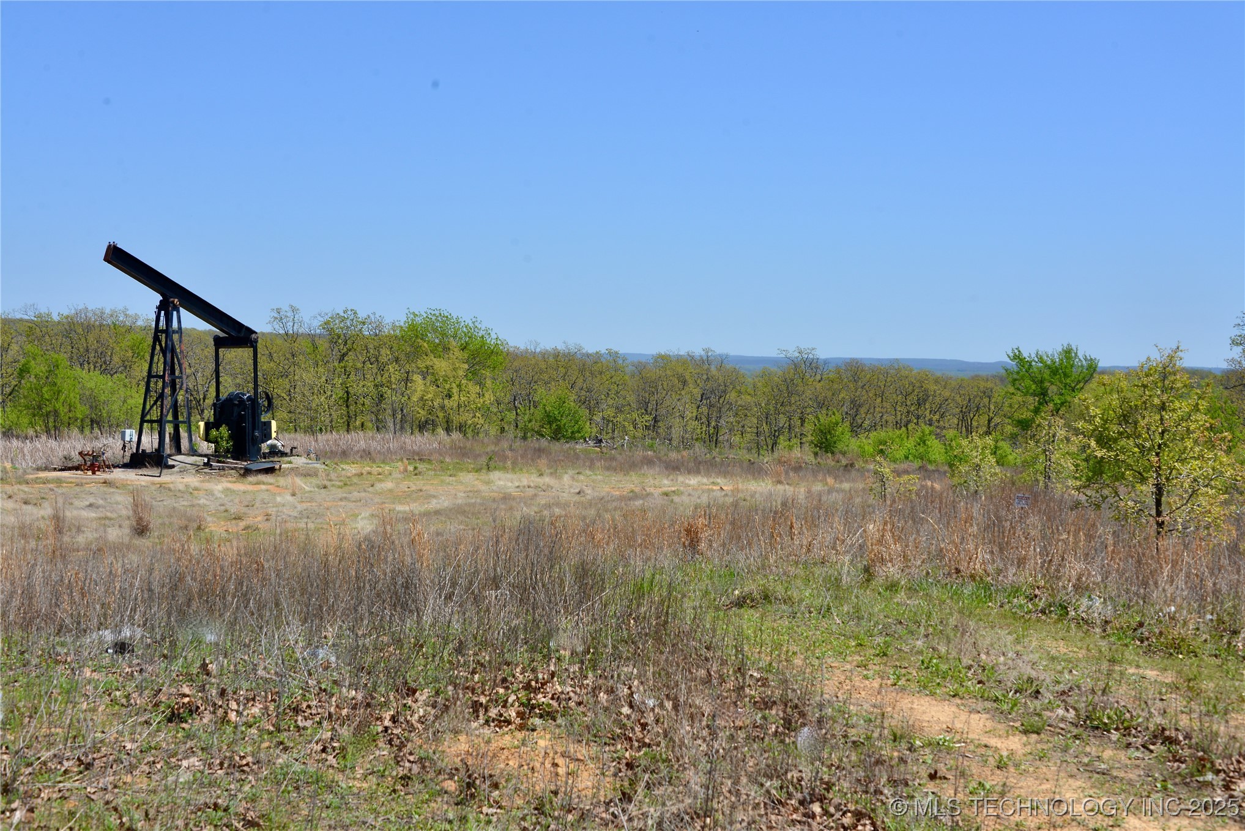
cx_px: 622
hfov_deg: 41.1
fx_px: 1660
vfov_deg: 28.1
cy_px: 416
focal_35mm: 48
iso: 320
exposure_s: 1/500
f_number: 11
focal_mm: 48
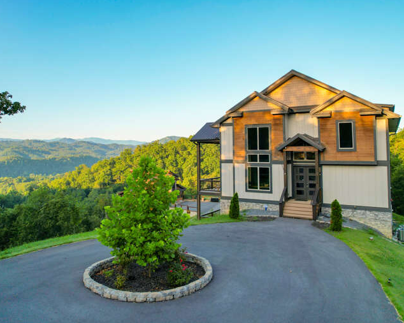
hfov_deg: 68.1
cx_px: 191
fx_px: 299
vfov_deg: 56.8
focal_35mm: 25
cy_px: 161
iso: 100
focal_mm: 8.38
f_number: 2.8
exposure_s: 1/640
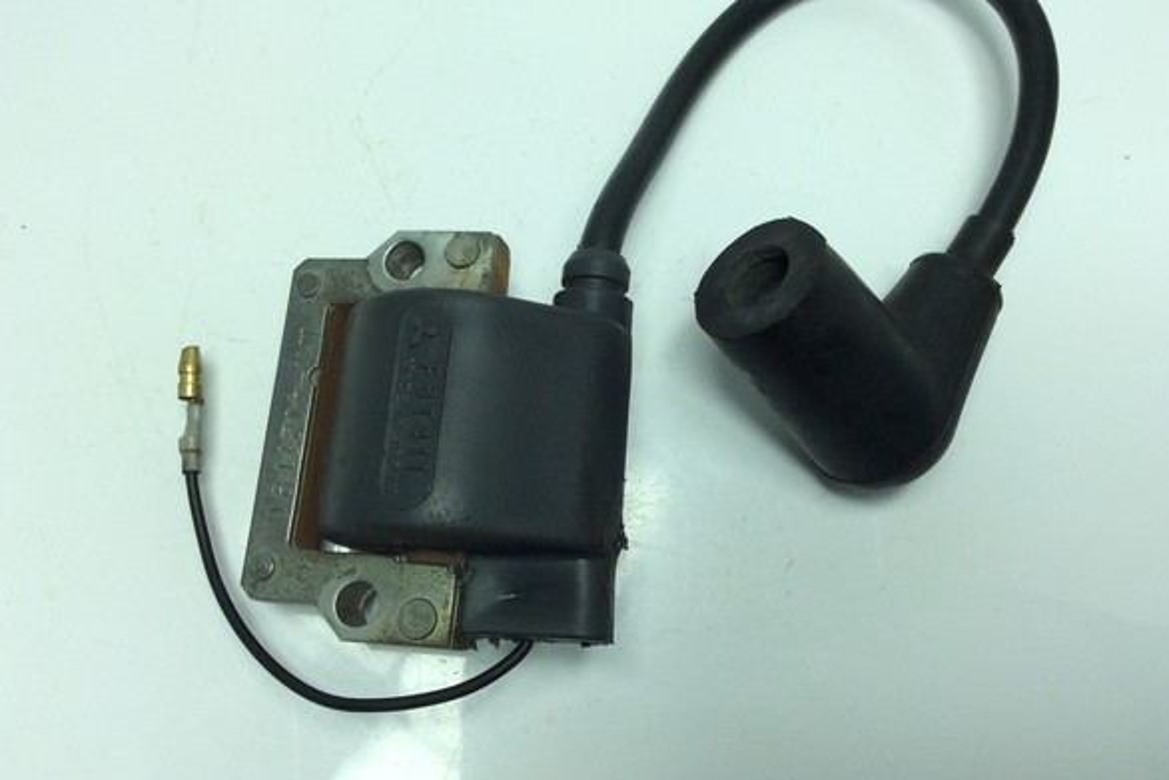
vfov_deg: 38.9
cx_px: 583
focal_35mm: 34
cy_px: 351
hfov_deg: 55.8
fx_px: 1104
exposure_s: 1/424
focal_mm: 3.3
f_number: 2.4
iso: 32
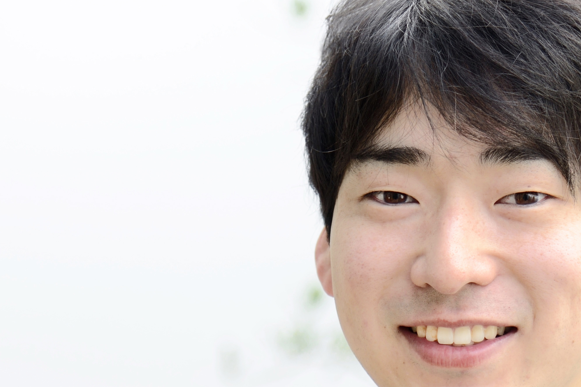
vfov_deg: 4.5
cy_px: 442
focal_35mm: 306
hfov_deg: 6.7
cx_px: 460
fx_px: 4938
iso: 125
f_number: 4.5
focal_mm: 110
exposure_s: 1/160
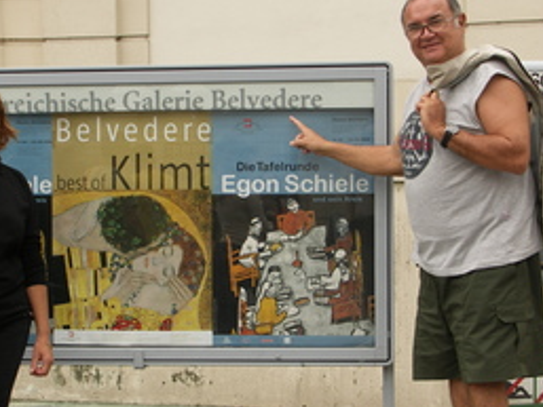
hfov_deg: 20.0
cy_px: 255
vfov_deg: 15.1
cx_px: 220
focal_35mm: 98
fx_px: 1538
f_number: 4
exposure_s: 1/125
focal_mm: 14.5
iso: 50
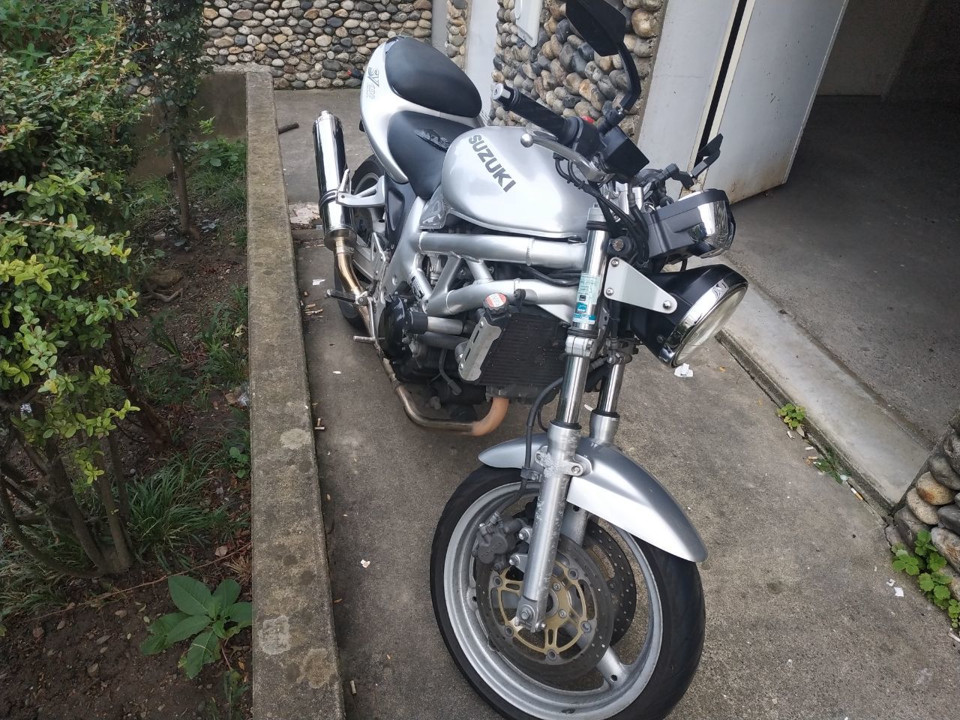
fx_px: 666
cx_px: 480
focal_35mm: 24
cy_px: 360
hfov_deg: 71.6
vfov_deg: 56.8
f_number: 1.9
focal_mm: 3.94
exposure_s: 1/240
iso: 160
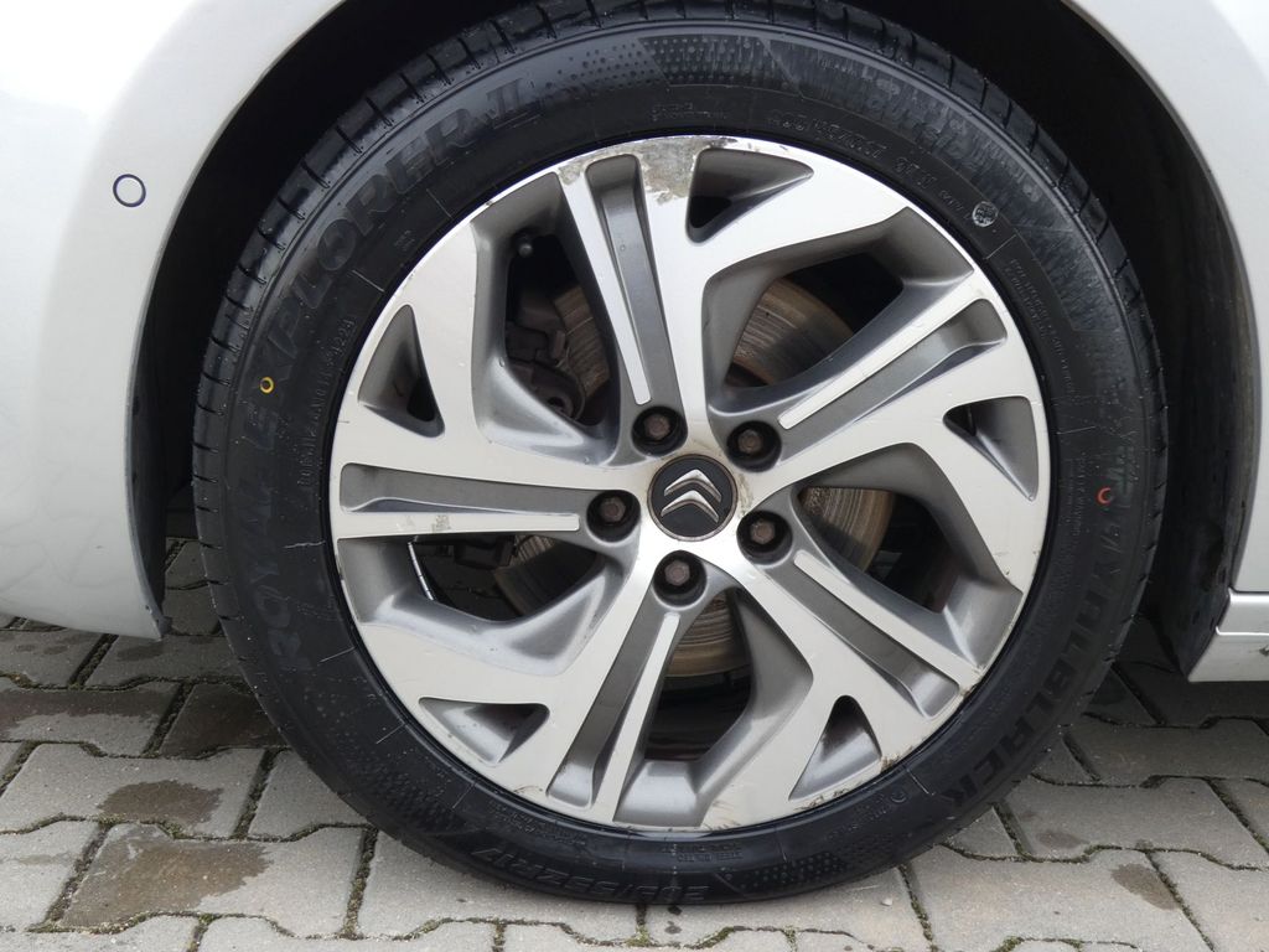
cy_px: 476
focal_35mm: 46
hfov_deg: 41.2
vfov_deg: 31.5
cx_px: 634
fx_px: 1686
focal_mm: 8.2
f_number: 5.6
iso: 125
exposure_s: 1/80
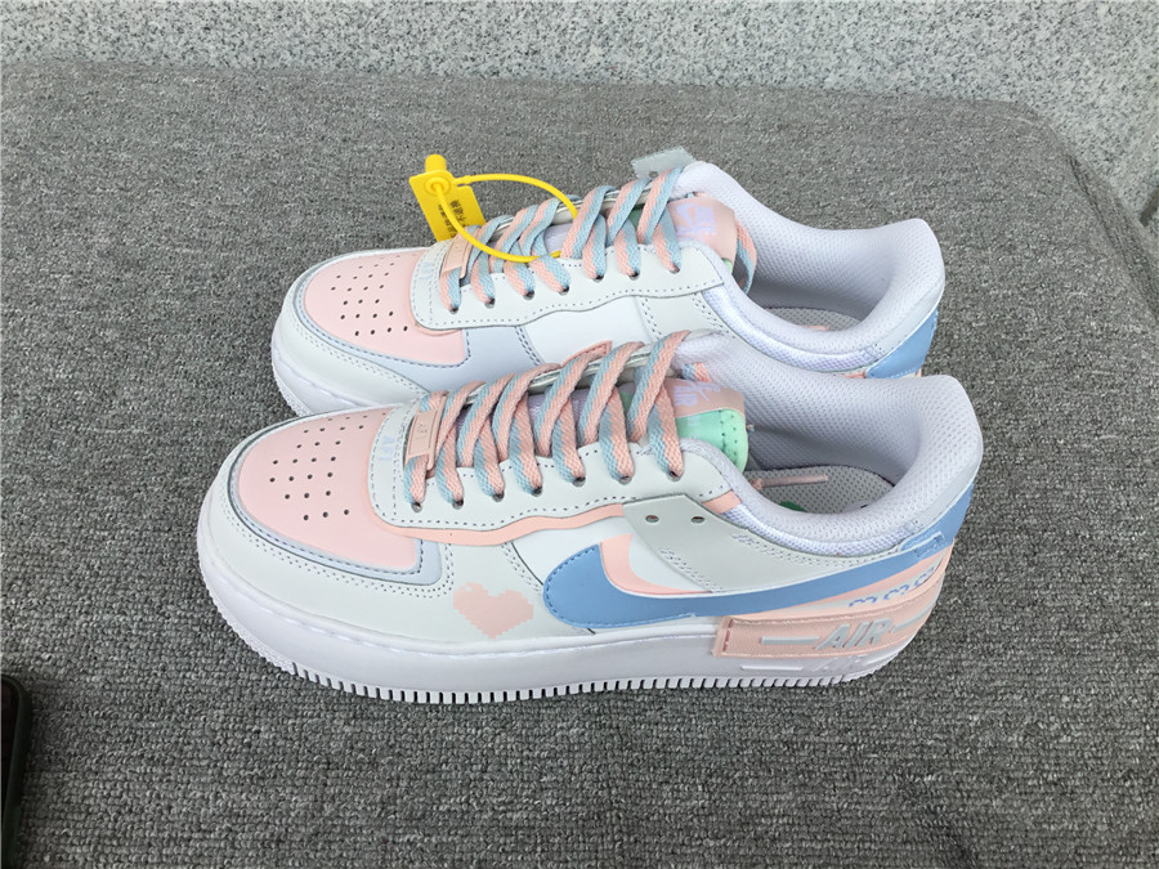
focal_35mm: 31
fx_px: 1038
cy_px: 434
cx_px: 580
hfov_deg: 58.4
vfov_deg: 45.4
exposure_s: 1/293
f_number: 2.4
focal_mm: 3.3
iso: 25
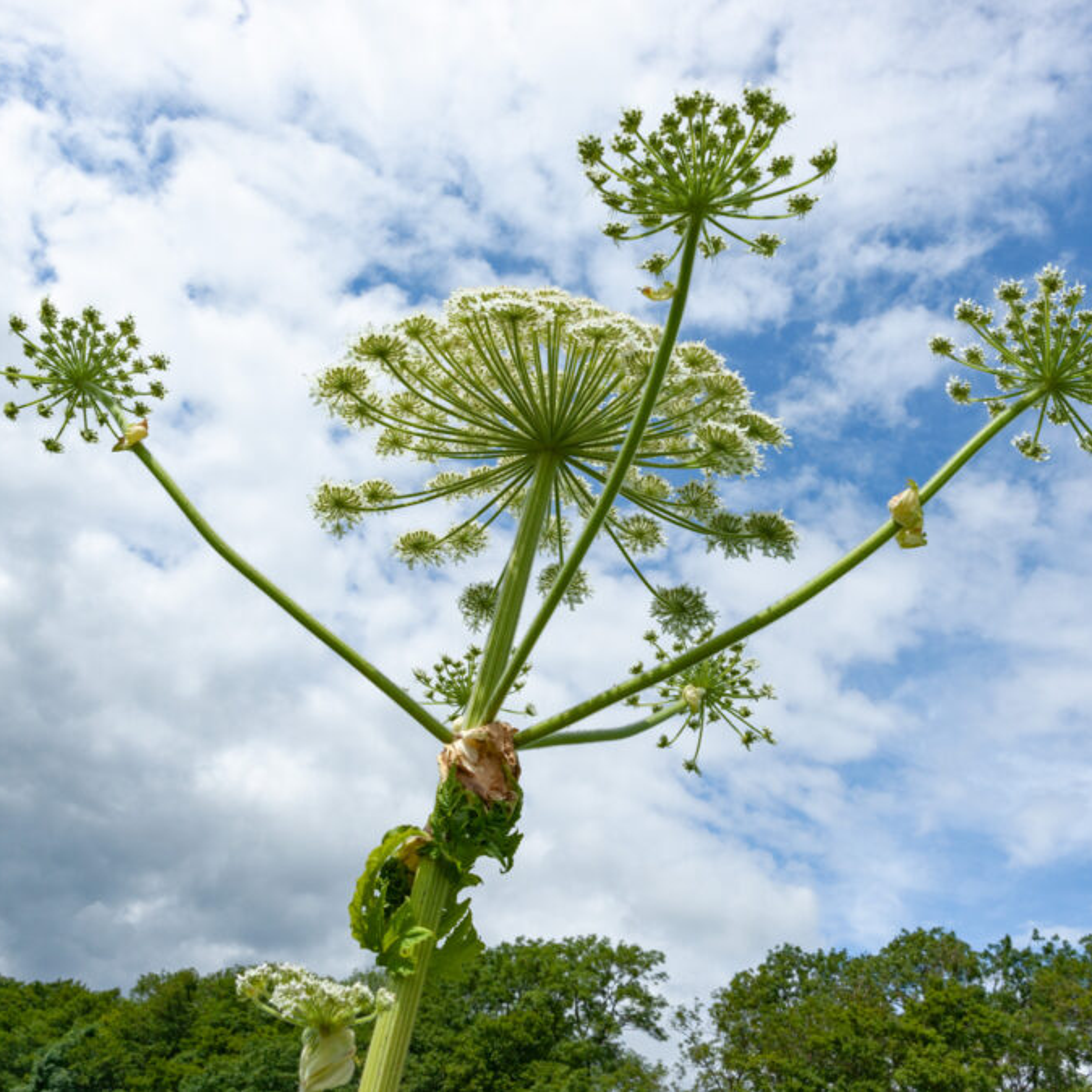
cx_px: 552
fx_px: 1106
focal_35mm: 31
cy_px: 540
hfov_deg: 52.5
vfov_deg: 52.5
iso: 200
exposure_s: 1/500
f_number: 13
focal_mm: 24
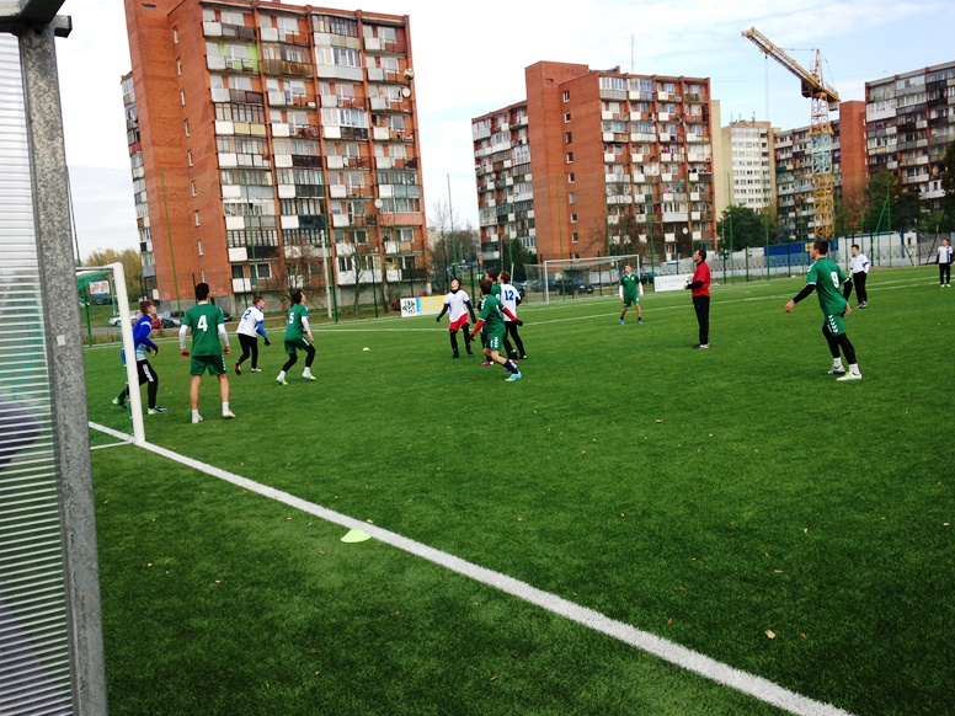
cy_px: 359
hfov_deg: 54.0
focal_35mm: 34
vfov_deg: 41.8
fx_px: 938
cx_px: 471
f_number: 2.4
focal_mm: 4.12
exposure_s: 1/507
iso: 50
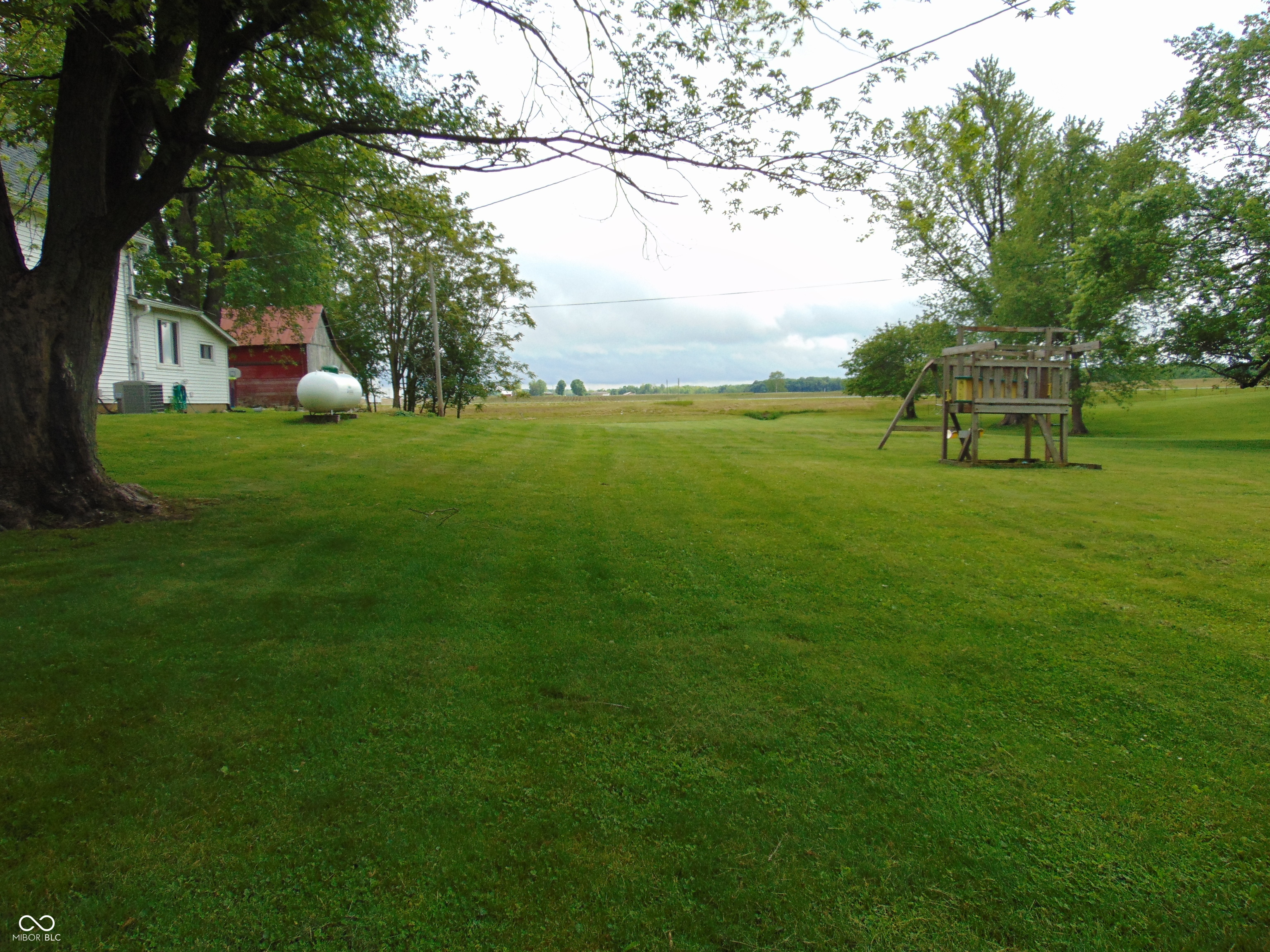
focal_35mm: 25
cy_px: 476
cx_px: 635
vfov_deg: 54.9
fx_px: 917
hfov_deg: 69.4
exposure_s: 1/640
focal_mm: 4.5
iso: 80
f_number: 3
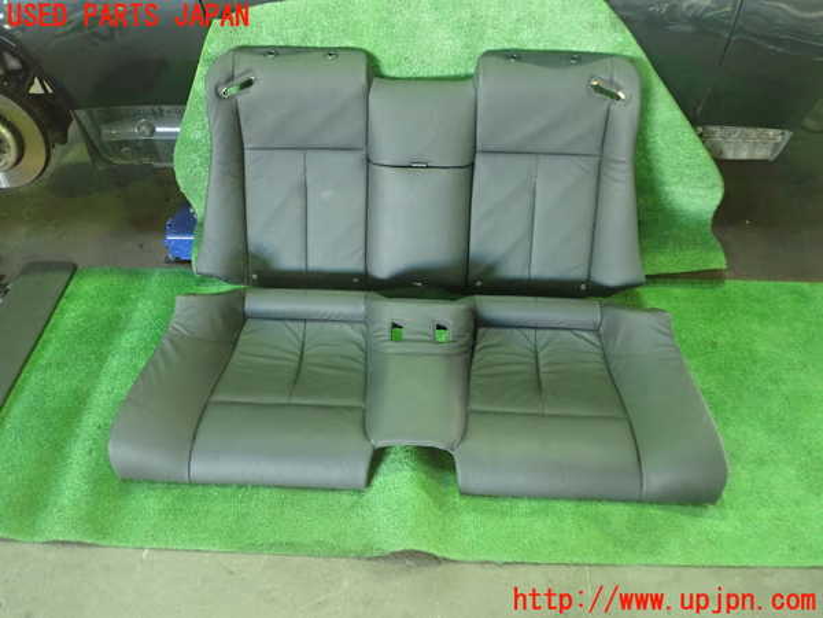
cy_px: 309
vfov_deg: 46.8
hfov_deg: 60.0
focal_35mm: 30
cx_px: 412
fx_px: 713
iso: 800
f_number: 2.3
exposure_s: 1/30
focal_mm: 5.5
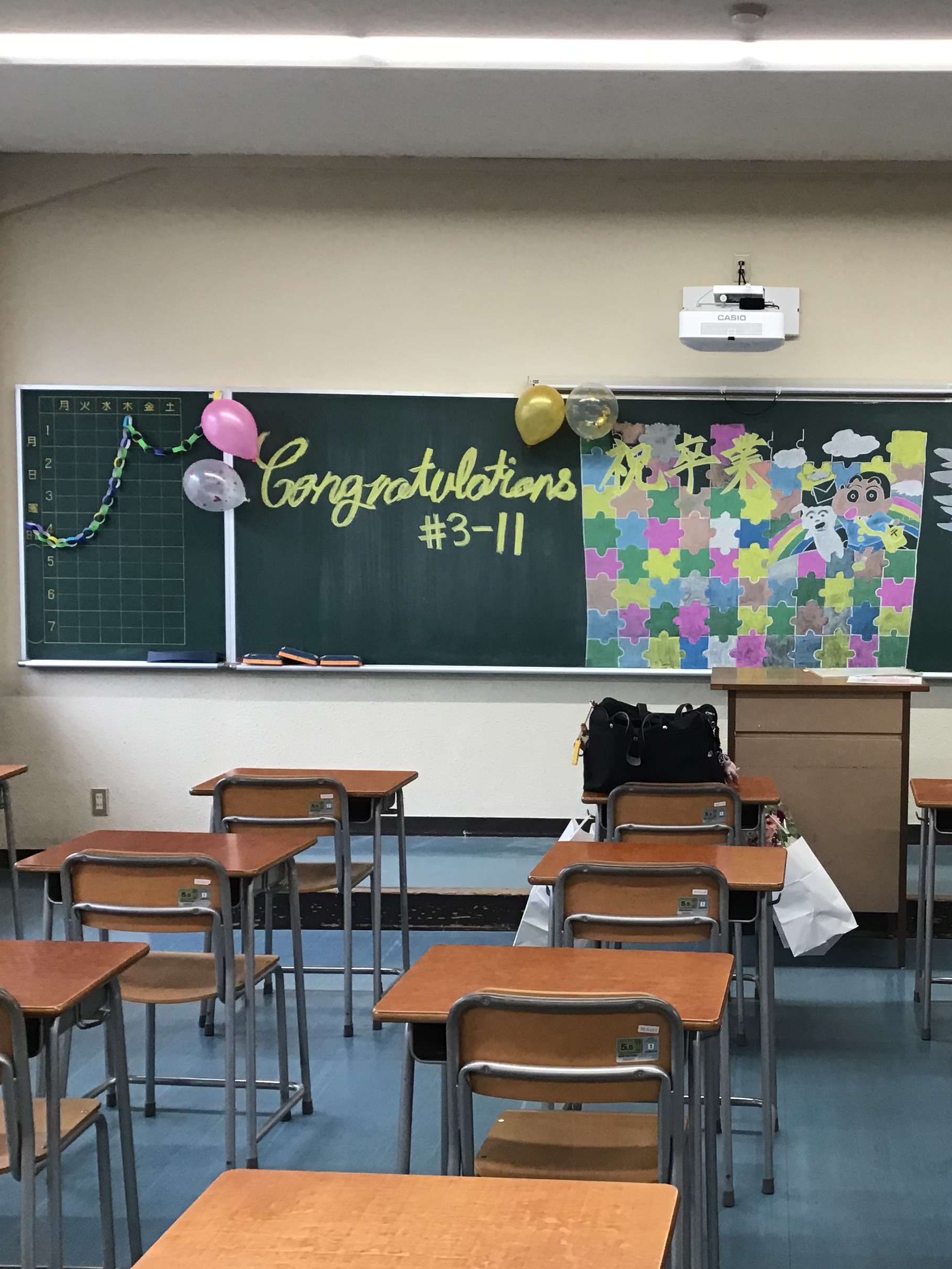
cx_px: 728
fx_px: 1540
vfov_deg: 44.8
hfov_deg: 33.6
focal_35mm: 42
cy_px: 633
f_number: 2.4
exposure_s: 1/30
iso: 40
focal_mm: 3.3
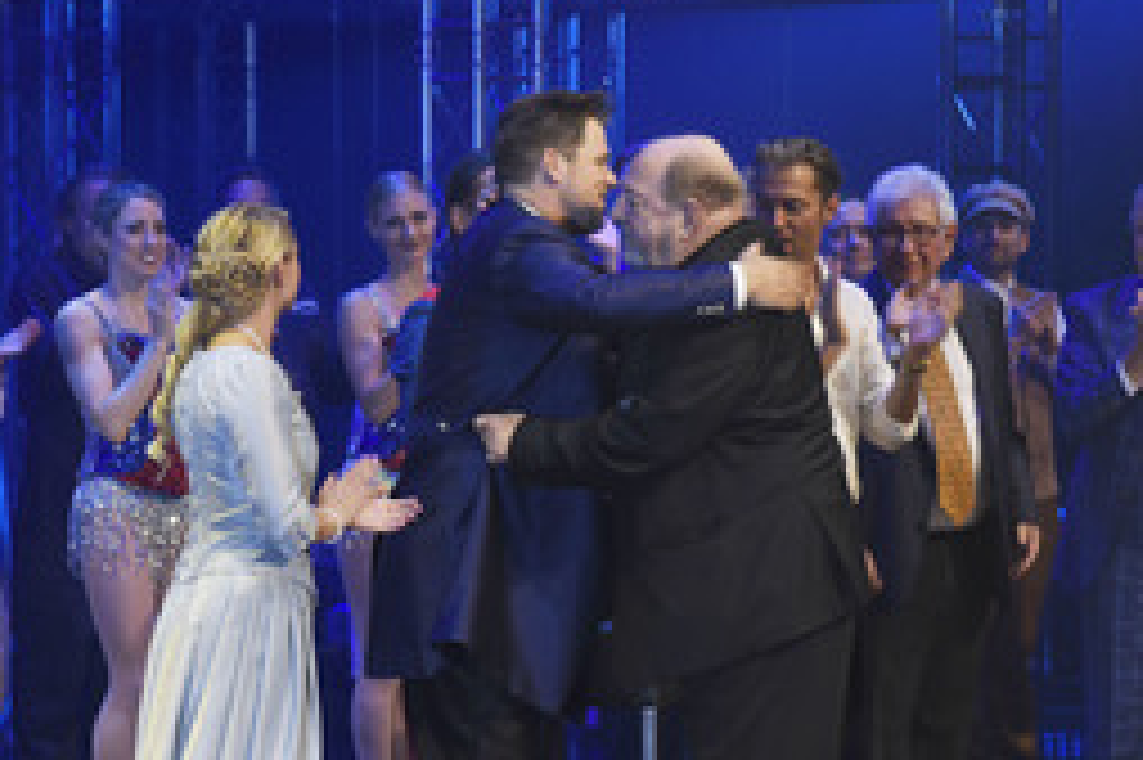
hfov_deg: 9.7
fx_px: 6758
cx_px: 547
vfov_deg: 6.4
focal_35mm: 213
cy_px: 499
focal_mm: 120
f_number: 6.3
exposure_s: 1/60
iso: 800
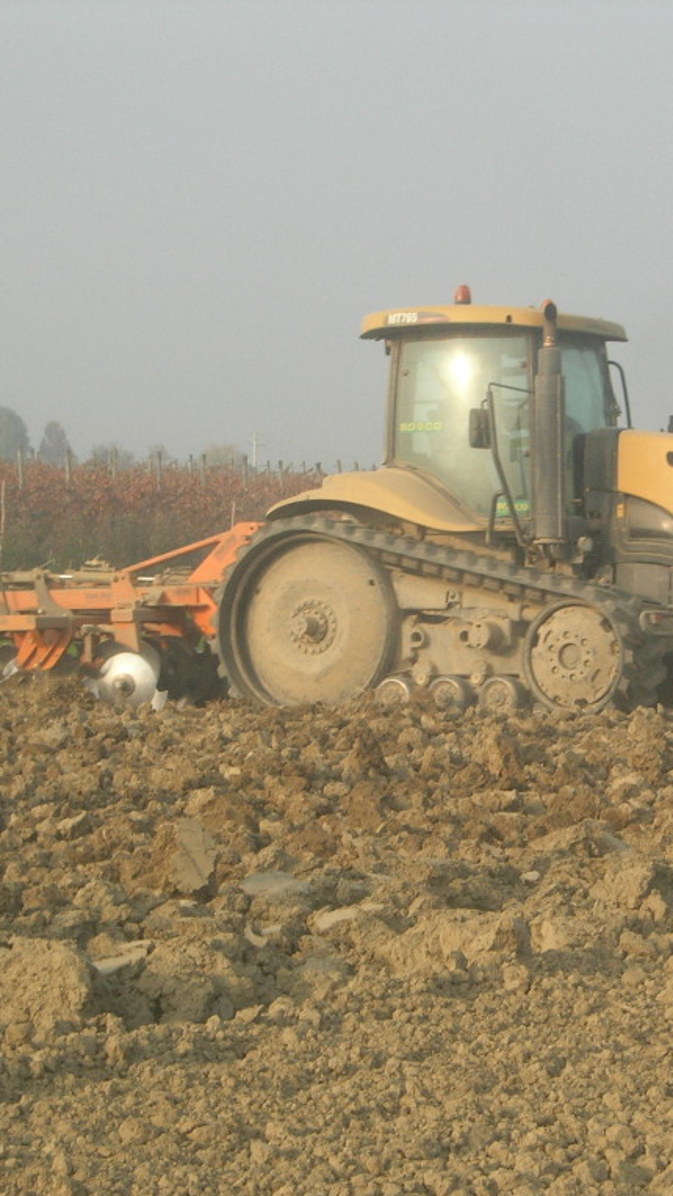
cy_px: 598
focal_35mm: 165
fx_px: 5232
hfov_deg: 7.4
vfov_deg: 13.0
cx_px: 448
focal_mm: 23.4
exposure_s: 1/134
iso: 85
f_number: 8.2
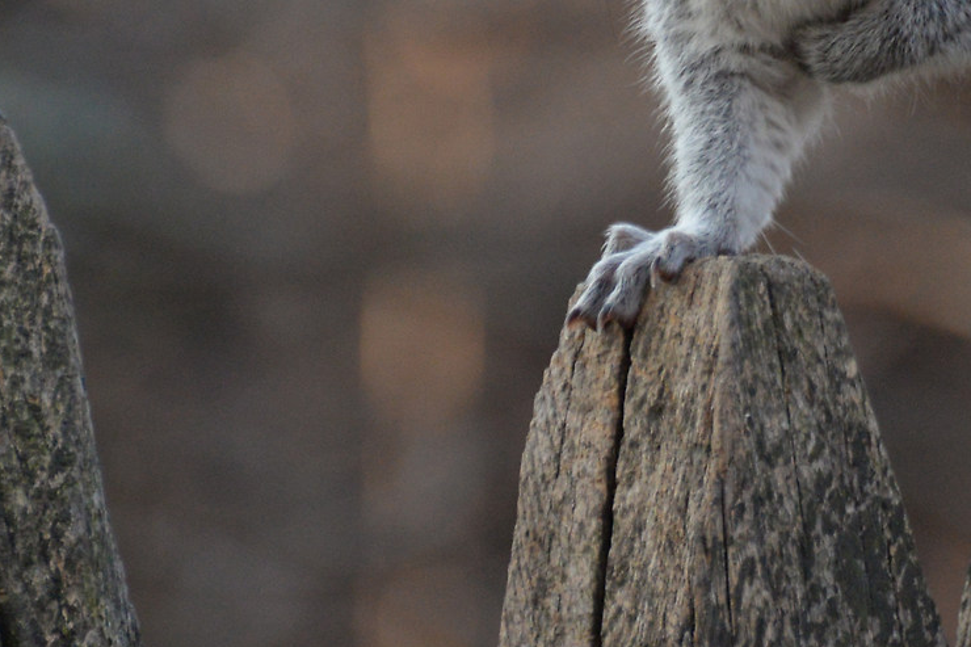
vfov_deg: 1.4
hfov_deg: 2.1
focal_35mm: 974
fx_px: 26263
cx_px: 898
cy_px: -135
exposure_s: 1/640
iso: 2000
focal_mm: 300
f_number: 5.6
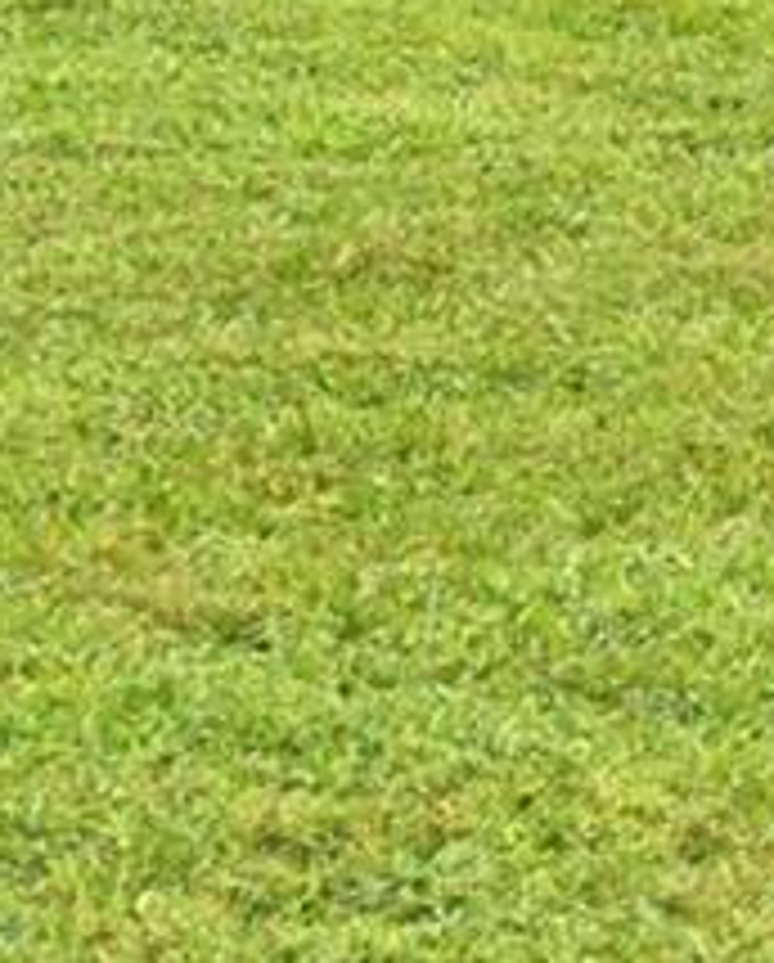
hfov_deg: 6.8
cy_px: -594
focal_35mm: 210
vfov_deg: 8.9
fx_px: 5996
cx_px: 2205
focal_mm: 20
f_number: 5.6
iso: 100
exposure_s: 1/1250
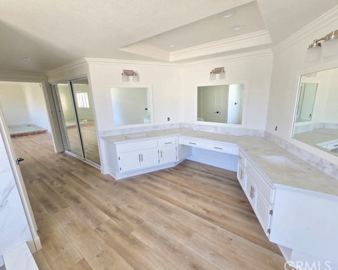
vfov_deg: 88.0
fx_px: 140
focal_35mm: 14
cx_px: 177
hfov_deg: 100.6
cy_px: 135
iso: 125
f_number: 2.2
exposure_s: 1/60
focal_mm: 2.2
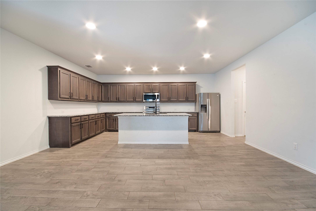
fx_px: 132
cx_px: 158
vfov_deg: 77.3
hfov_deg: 100.4
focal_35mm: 15
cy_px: 106
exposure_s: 1
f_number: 11
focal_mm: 10
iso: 100
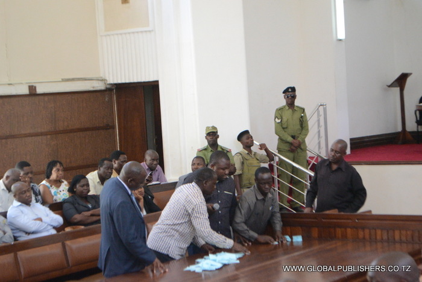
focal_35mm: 82
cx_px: 211
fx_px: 967
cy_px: 141
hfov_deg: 24.6
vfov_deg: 16.6
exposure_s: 1/100
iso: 3200
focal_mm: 55
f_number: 5.6
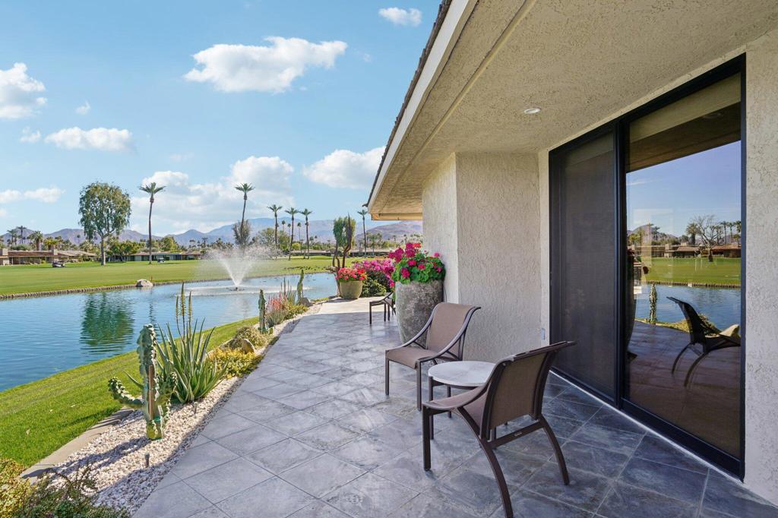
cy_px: 259
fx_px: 410
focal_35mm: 19
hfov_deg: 86.9
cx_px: 389
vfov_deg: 64.5
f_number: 8
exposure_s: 1/125
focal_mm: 19
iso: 100
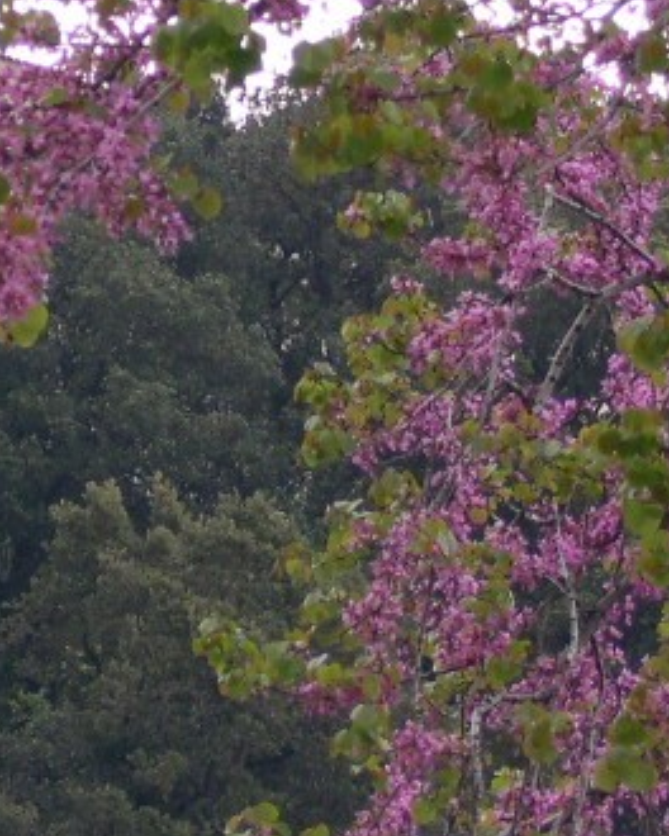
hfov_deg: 5.0
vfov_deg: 6.3
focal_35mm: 309
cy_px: 309
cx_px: -94
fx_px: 7648
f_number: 4.8
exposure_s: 1/54.1
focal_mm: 21.6
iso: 100
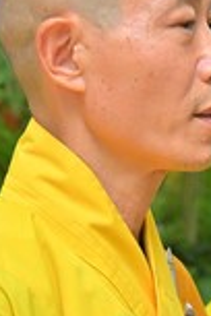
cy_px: 314
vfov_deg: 7.8
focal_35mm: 263
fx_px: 2312
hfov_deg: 5.2
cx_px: 268
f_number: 4.5
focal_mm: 62
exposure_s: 1/80
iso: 1600
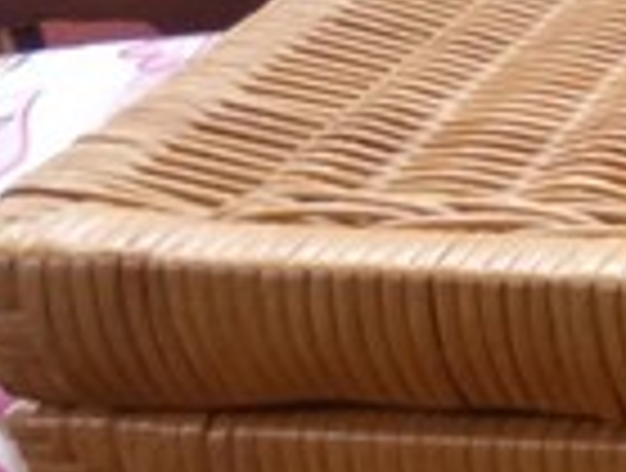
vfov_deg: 14.1
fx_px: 1886
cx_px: 1529
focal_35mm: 104
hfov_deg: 13.4
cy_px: 450
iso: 250
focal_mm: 3.6
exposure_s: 1/60
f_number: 2.8
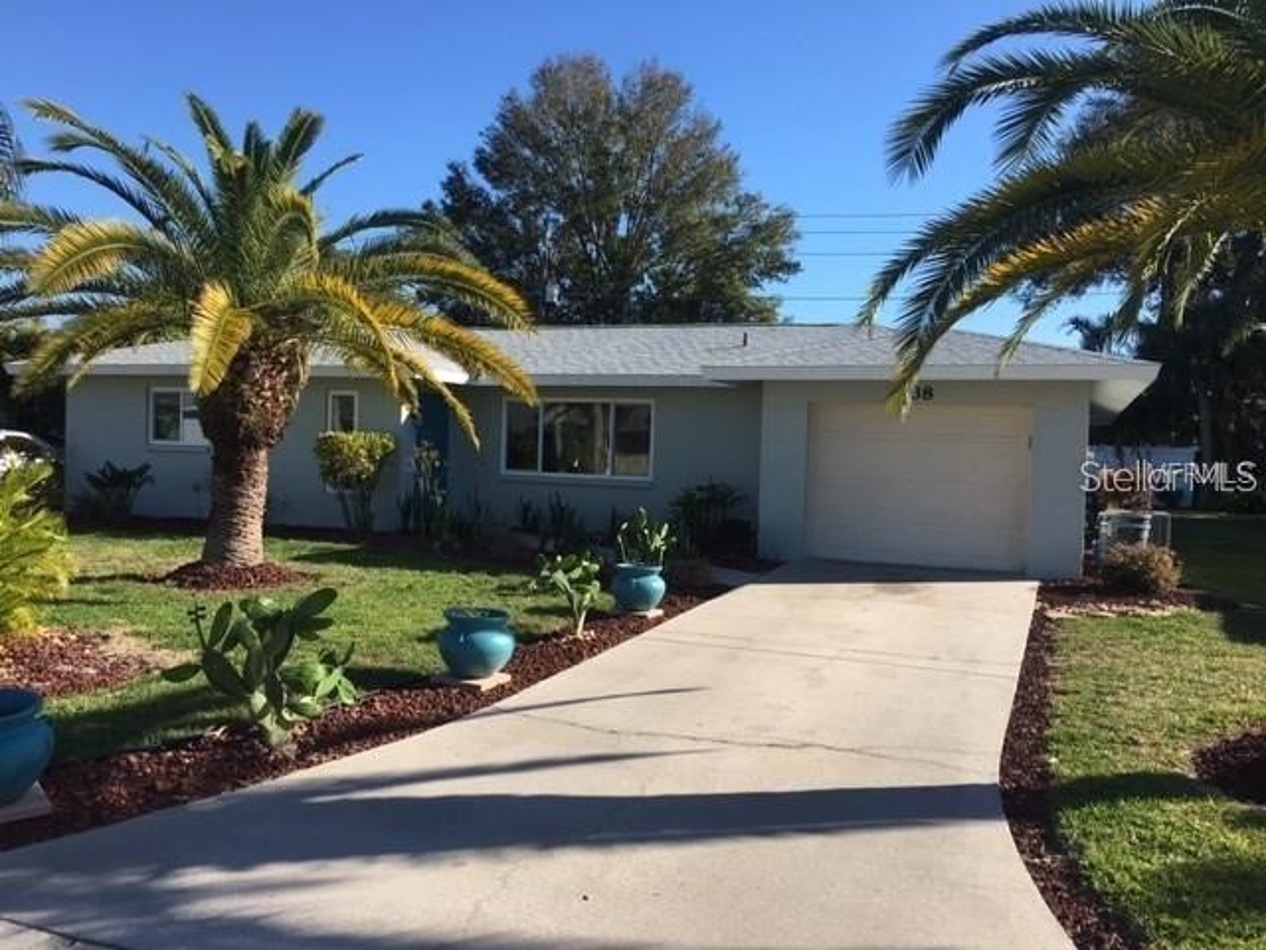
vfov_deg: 48.2
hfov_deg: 61.7
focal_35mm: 29
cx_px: 633
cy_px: 475
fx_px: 1061
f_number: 2.2
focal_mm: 4.15
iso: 25
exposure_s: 1/916
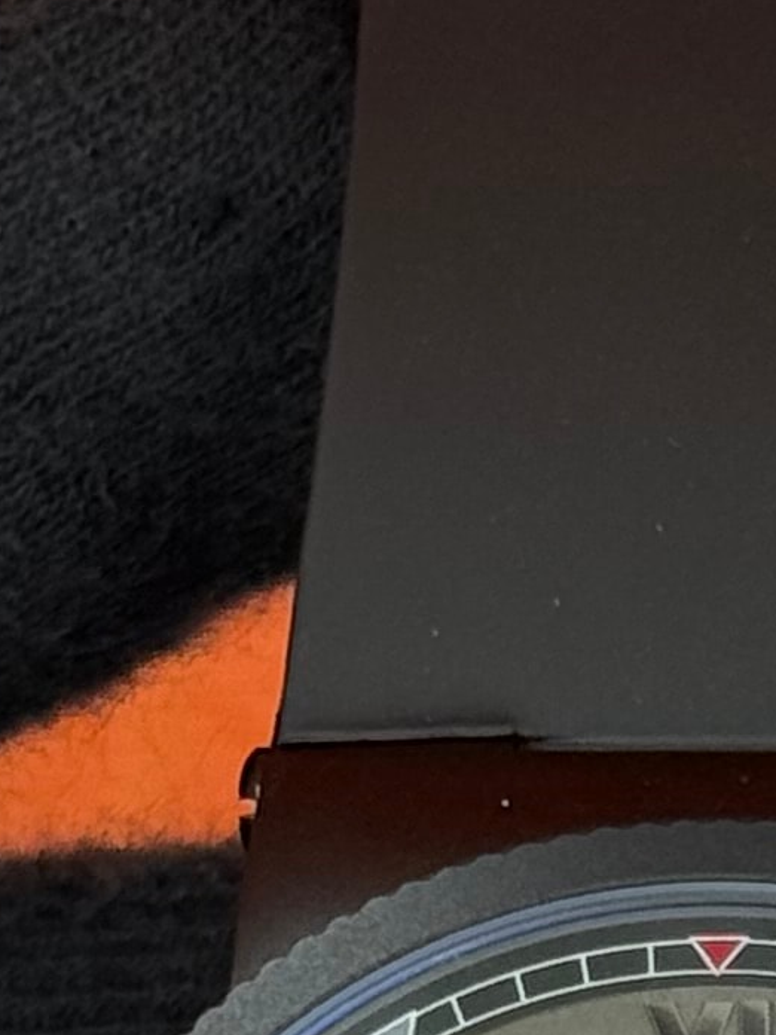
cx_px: 989
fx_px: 8309
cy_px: 1566
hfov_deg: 5.3
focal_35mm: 278
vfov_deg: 7.0
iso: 64
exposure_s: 1/460
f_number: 1.78
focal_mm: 6.76
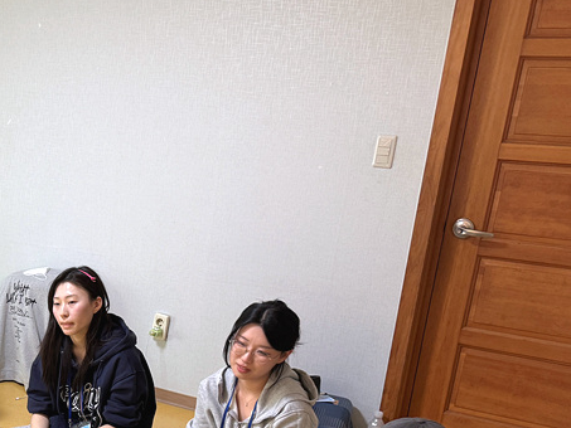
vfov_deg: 26.4
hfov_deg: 32.8
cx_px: -18
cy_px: 405
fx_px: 874
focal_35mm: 53
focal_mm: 6.76
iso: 200
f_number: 1.78
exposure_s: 1/60
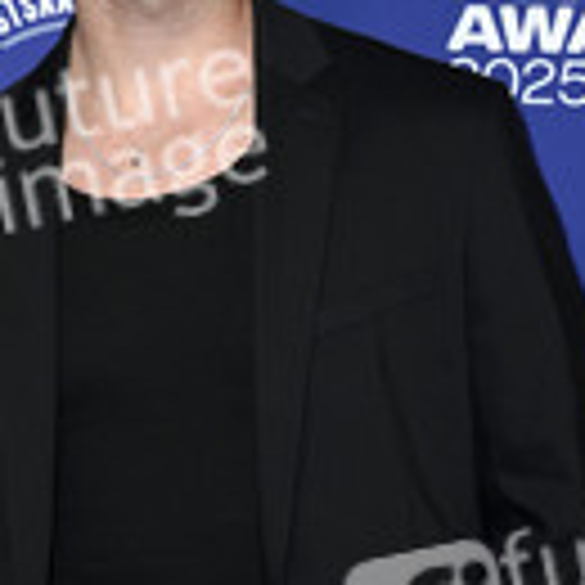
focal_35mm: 177
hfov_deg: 9.9
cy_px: 382
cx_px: 166
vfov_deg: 9.9
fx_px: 3384
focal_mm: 68
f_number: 5.6
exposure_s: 1/250
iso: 640
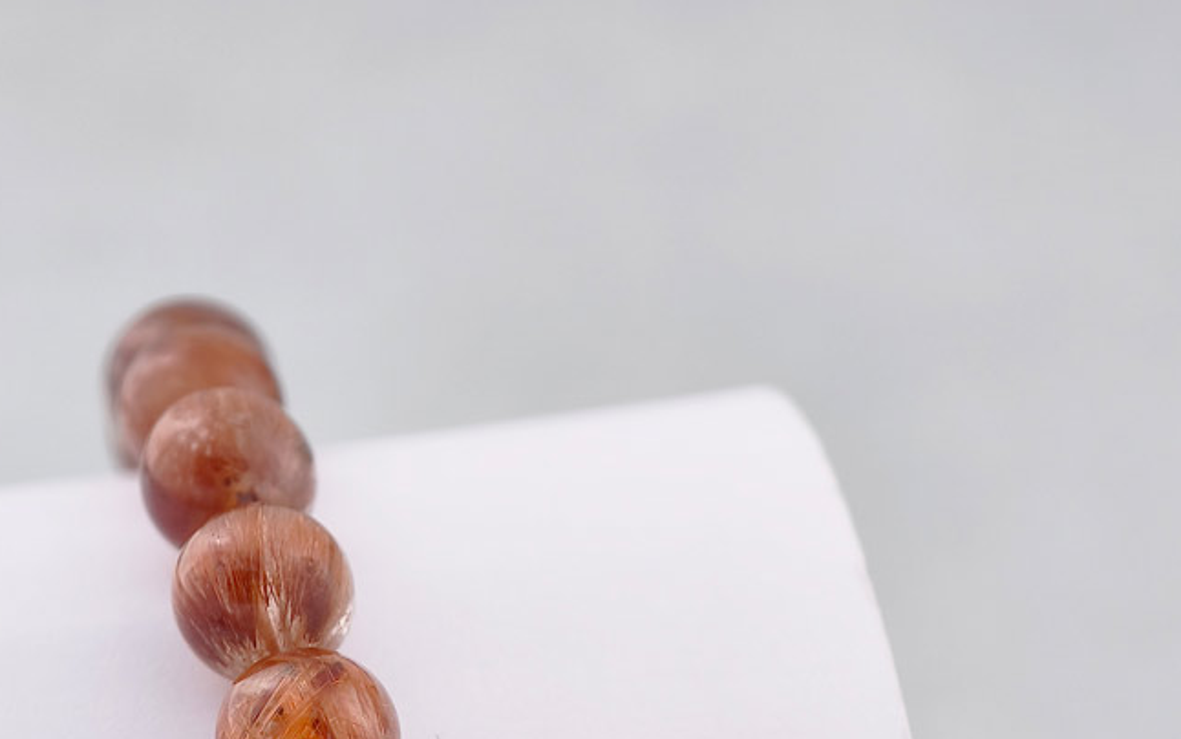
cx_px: 634
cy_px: 1011
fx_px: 5183
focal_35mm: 161
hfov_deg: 13.0
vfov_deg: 8.0
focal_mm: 22.48
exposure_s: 1/160
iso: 125
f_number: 2.67
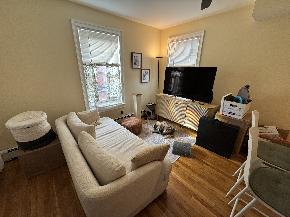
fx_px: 117
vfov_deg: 85.7
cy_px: 108
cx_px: 145
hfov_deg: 102.1
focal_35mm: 14
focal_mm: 2.22
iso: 250
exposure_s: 1/120
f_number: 2.2
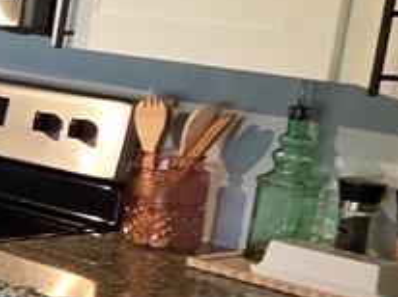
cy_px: 94
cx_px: -887
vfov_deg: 14.6
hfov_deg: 10.5
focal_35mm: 101
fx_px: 1160
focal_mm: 2.2
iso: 250
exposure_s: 1/60
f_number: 1.9
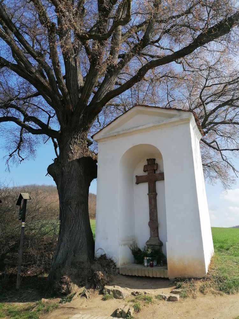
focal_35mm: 27
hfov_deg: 51.4
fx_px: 249
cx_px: 120
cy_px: 160
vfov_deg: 65.3
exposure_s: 1/1127
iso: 50
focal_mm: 4.75
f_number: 1.8
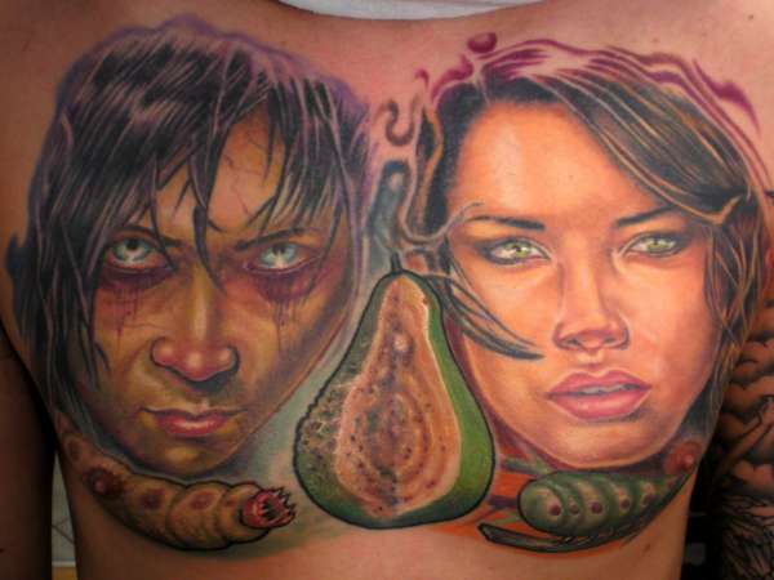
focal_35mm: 38
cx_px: 387
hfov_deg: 49.0
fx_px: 850
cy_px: 290
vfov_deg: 37.7
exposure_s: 1/61.5
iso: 64
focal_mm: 6.3
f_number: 3.1
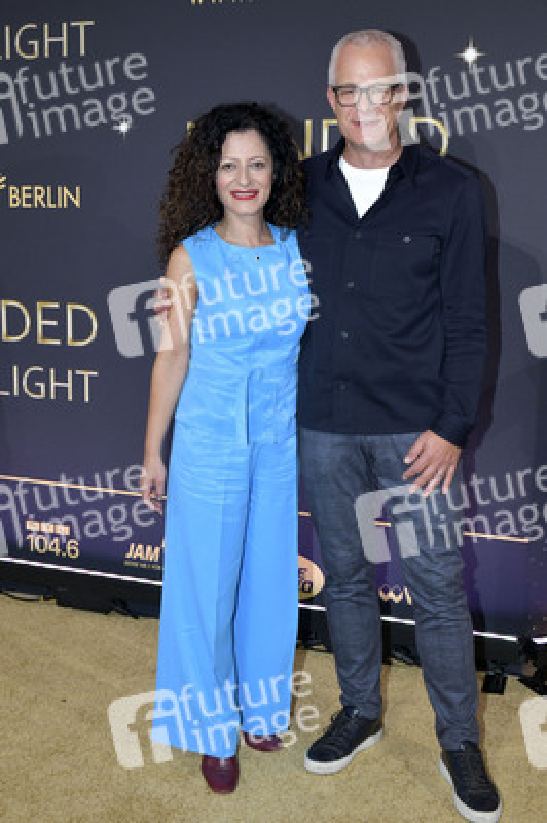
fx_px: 1096
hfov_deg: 28.0
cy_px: 412
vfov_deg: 41.1
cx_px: 274
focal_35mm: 48
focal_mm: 48
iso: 1250
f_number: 6.3
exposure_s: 1/250
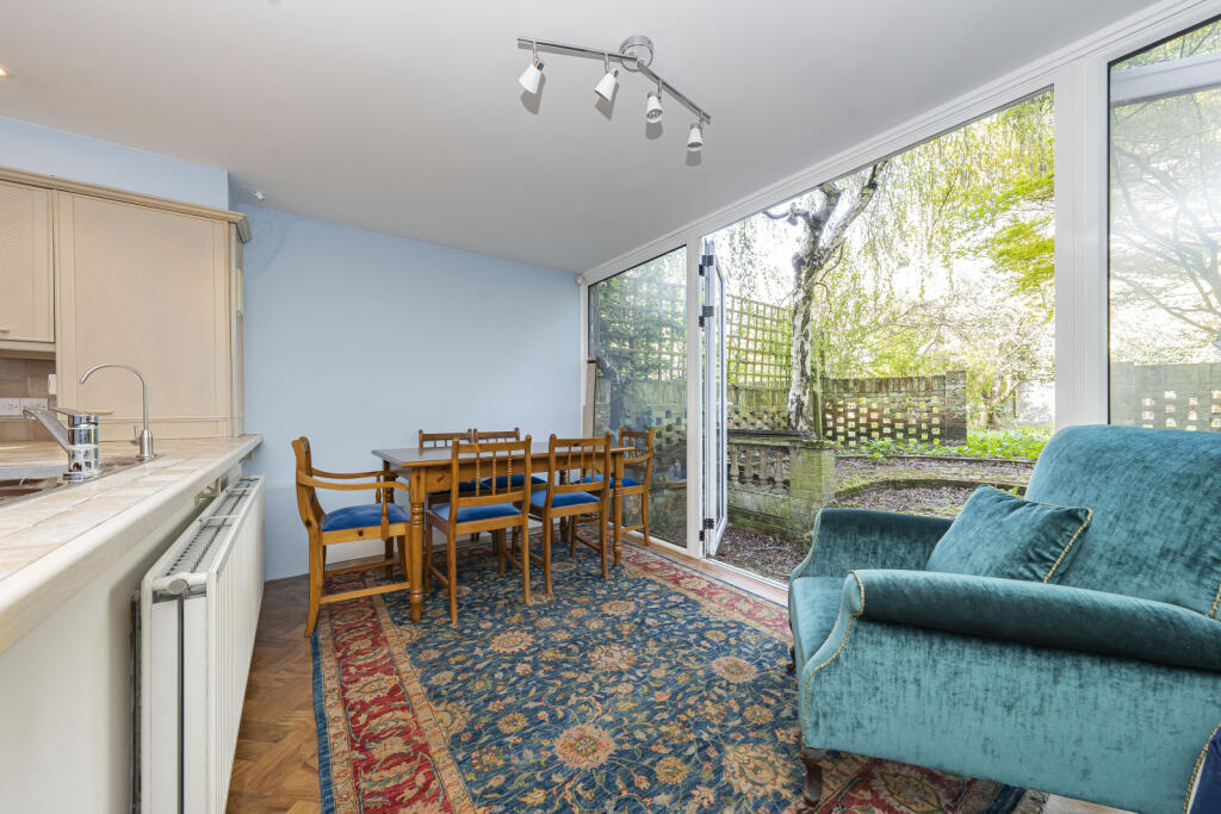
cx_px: 610
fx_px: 407
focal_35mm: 12
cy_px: 407
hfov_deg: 112.6
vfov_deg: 90.0
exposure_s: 1/10
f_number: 9
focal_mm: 12
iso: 320
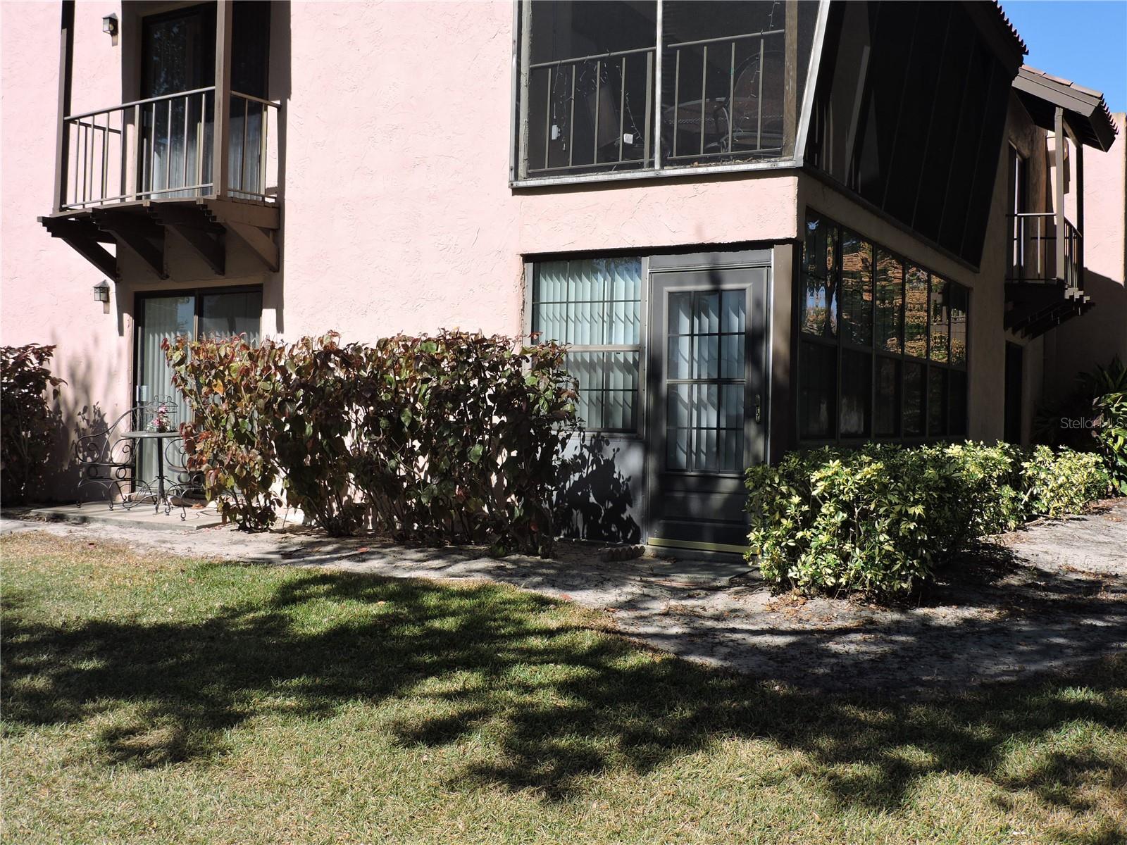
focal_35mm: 35
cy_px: 422
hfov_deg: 52.6
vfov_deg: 40.7
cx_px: 564
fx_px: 1140
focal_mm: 6.2
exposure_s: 1/800
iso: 100
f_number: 3.3
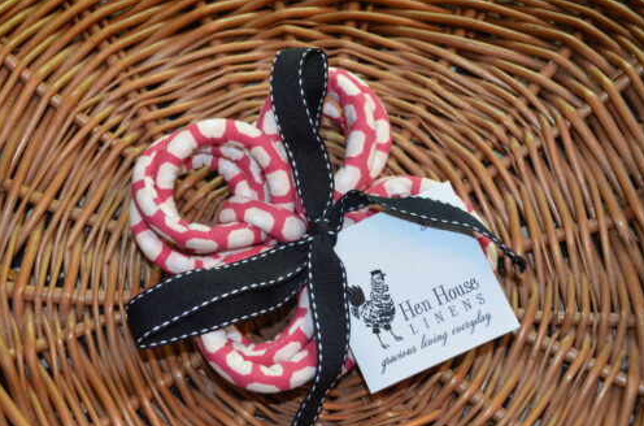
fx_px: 939
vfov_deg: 25.5
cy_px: 240
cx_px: 280
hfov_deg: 37.8
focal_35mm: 53
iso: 1400
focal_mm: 29
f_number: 4.5
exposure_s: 1/60
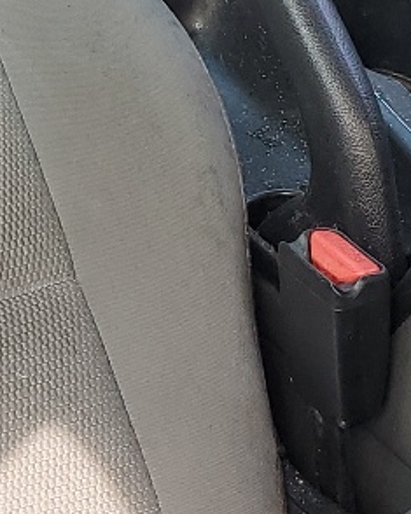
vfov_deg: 13.5
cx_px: -84
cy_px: -131
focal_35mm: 138
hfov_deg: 11.0
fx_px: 2099
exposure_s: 1/294
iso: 50
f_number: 1.5
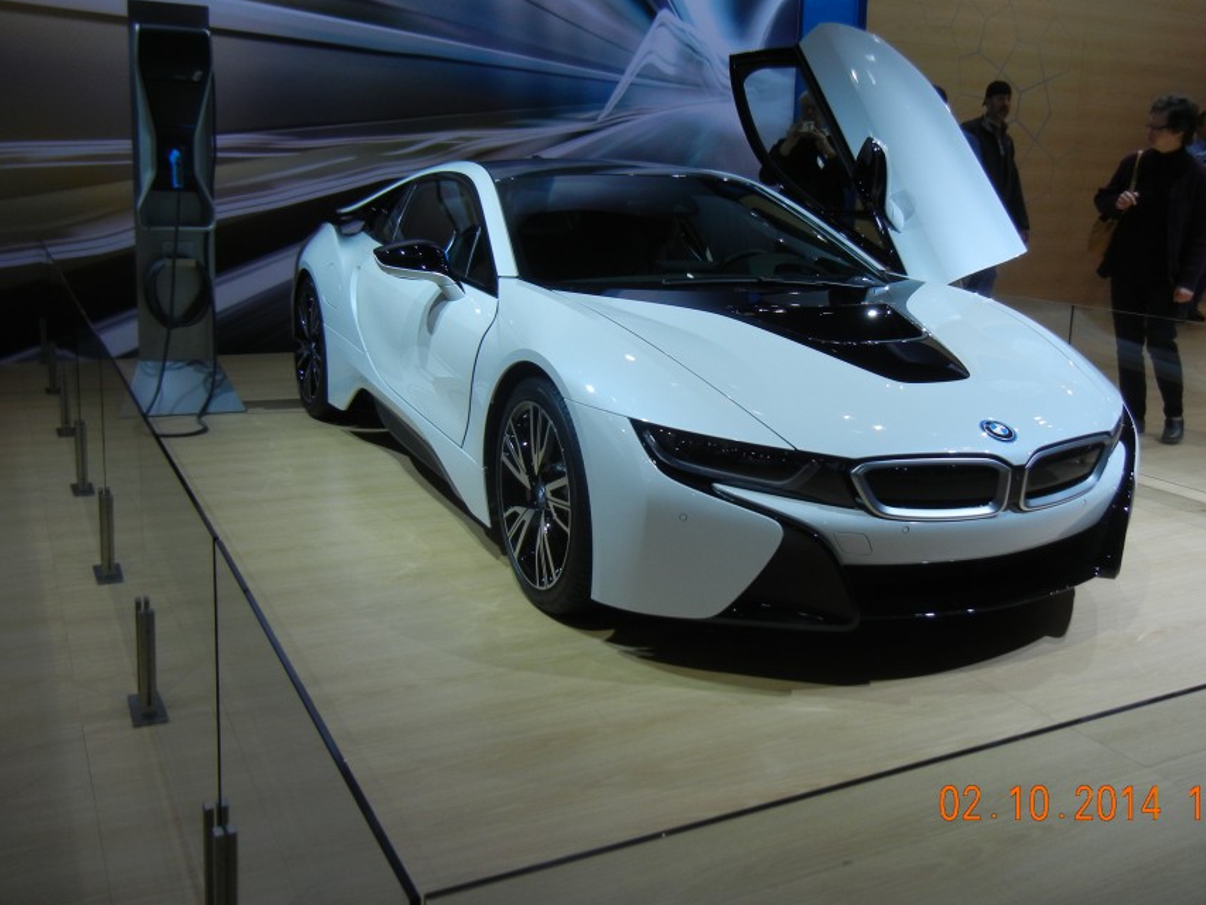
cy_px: 373
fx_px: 1254
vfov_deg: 39.5
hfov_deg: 51.3
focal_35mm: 36
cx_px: 660
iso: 160
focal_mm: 5.4
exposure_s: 1/104
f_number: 3.5
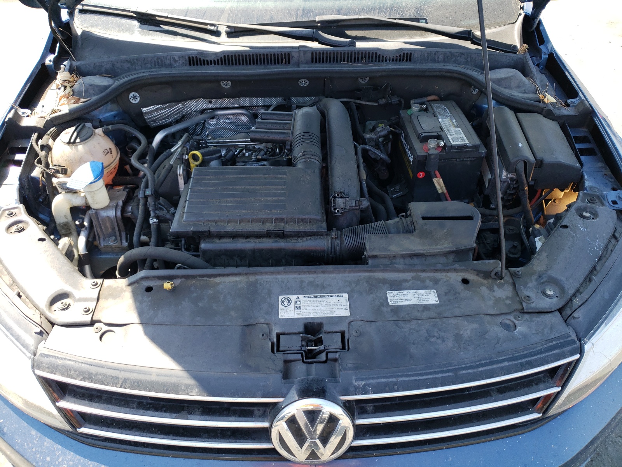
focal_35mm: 26
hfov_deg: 67.3
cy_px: 234
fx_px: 467
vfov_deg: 53.1
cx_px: 311
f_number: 1.5
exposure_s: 1/455
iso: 50
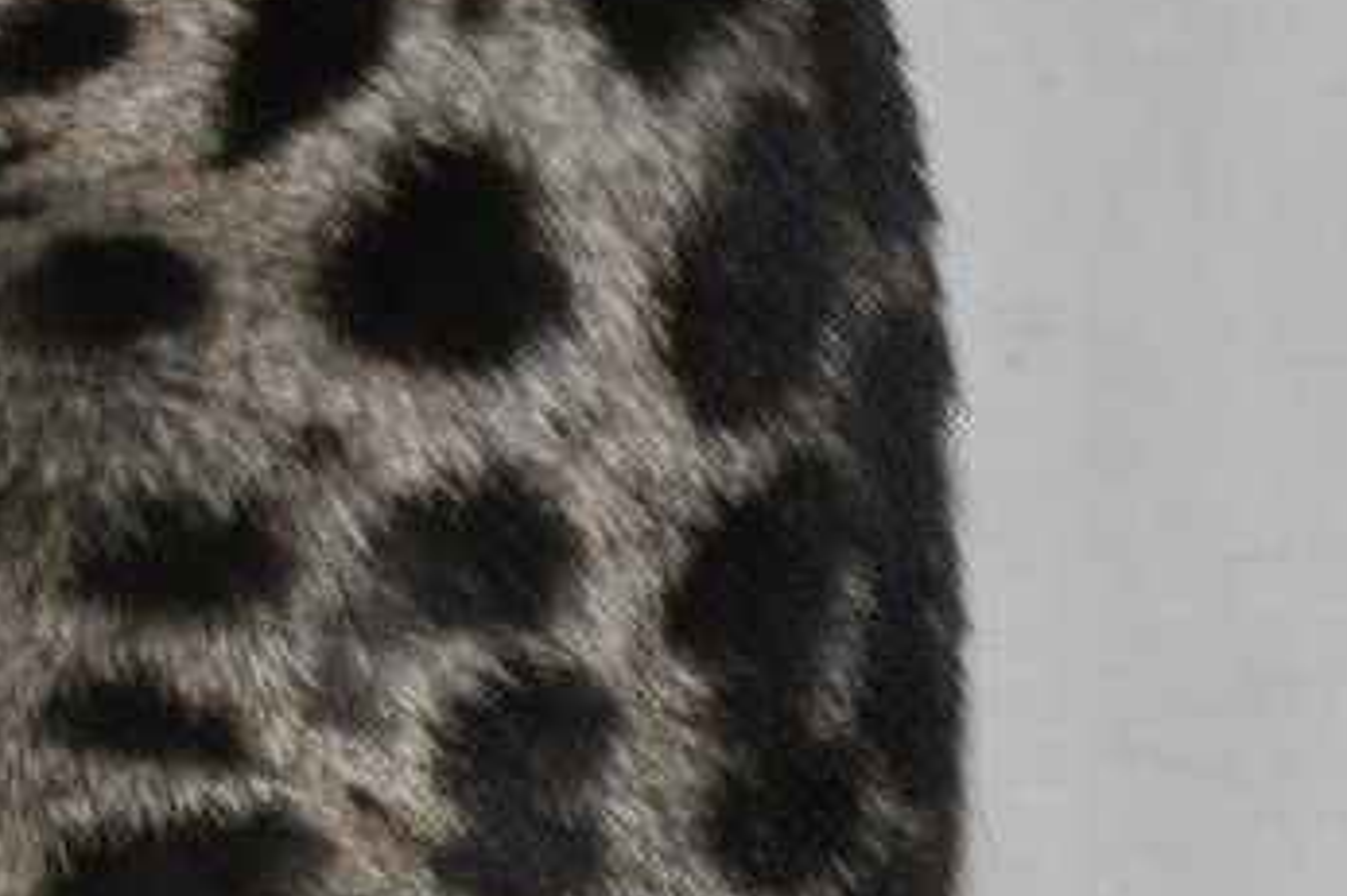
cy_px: -107
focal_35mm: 705
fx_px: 26365
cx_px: -889
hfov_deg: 2.9
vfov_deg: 1.9
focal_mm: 102
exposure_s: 1/60
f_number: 4.5
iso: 800
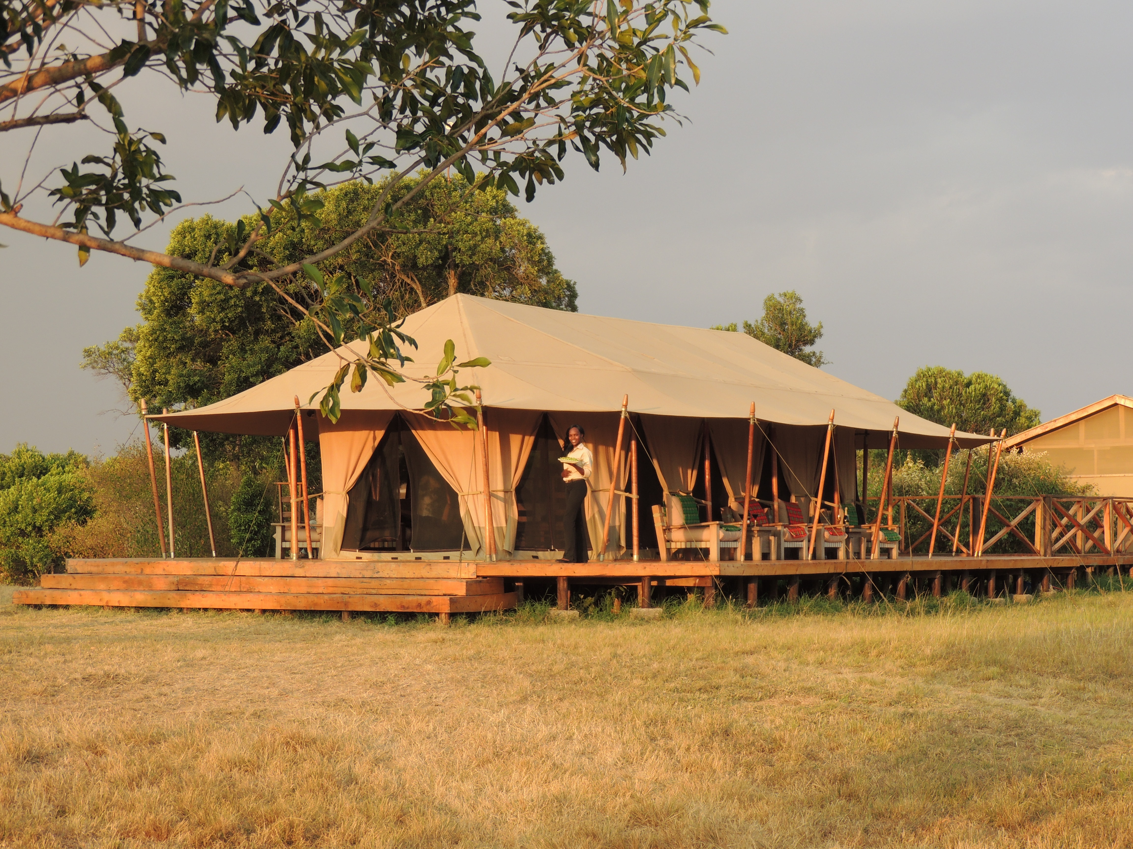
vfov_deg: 19.6
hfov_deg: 26.0
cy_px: 424
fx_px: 2455
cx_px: 566
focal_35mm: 75
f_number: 3.9
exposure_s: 1/125
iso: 100
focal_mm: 13.3
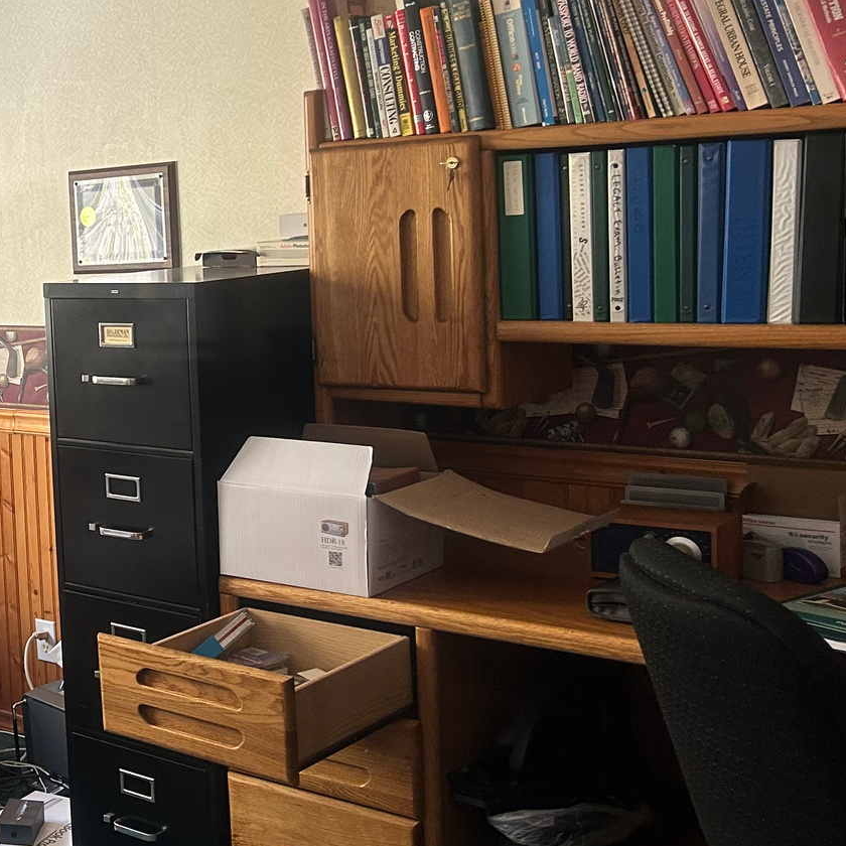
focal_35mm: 56
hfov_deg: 27.4
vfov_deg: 30.5
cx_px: -135
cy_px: 345
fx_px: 1548
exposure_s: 1/96
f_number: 1.5
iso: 125
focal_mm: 5.7
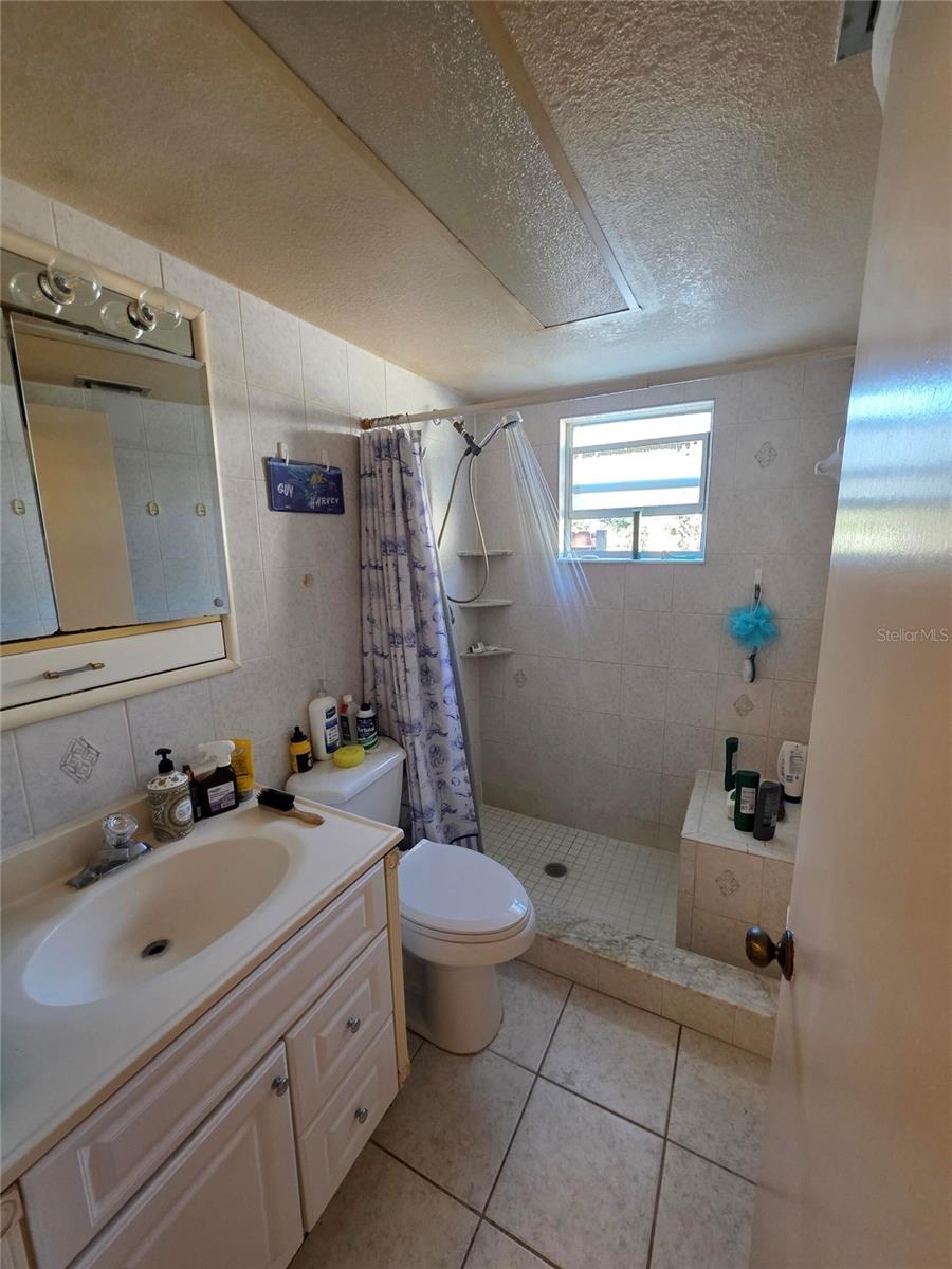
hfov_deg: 89.9
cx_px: 476
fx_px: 477
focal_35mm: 13
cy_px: 634
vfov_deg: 106.2
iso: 200
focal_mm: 2.2
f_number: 1.9
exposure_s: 1/60
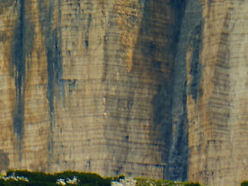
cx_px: 1
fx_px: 16235
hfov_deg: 0.9
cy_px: -423
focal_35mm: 2268
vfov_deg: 0.7
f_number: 8
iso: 80
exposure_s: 1/60
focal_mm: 190.3
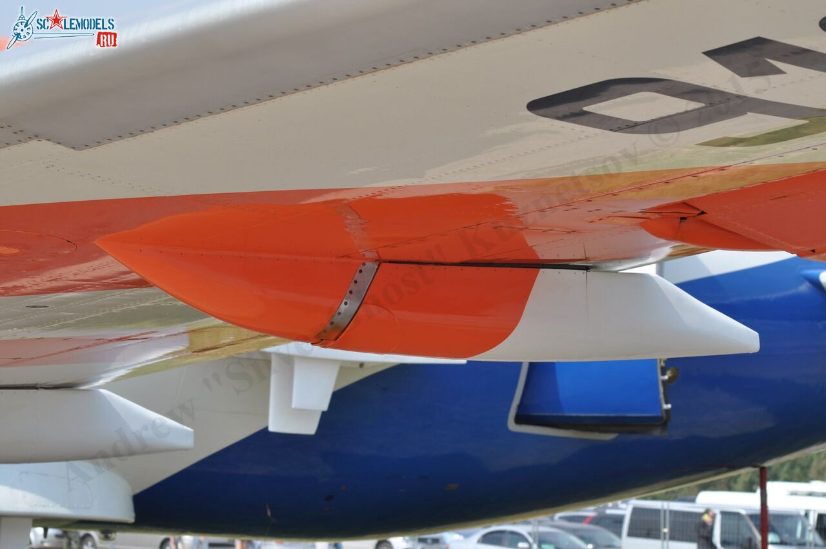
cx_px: 413
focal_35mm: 123
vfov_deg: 11.1
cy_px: 274
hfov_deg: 16.7
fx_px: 2819
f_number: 8
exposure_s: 1/400
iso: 200
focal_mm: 82
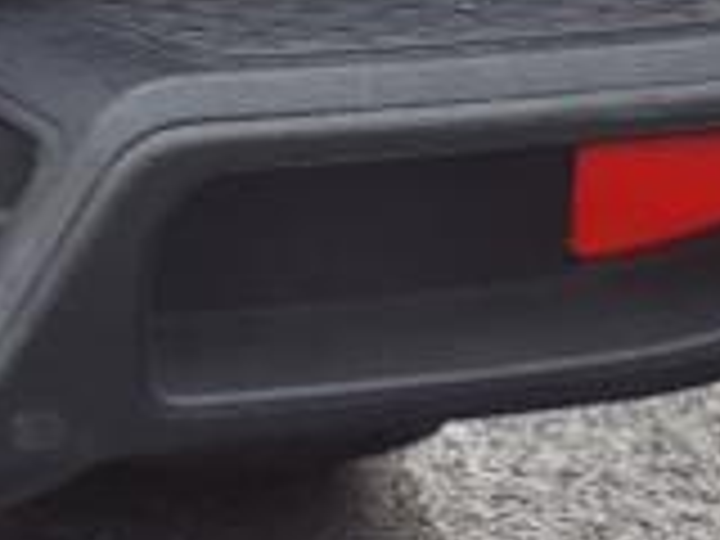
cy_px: -554
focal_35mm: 173
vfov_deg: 8.2
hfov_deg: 10.2
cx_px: -878
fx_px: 3598
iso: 50
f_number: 1.9
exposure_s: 1/120
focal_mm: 3.58
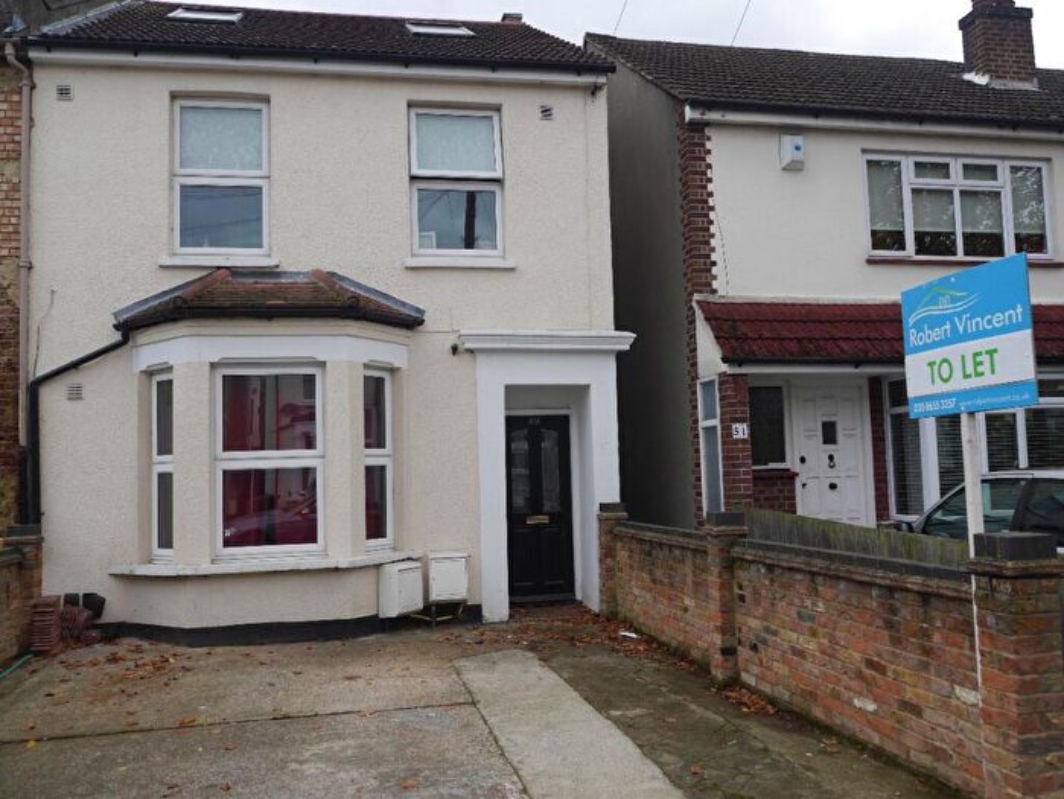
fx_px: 923
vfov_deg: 46.8
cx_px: 532
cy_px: 400
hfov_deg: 59.9
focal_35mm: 30
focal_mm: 15
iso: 160
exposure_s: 1/160
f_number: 5
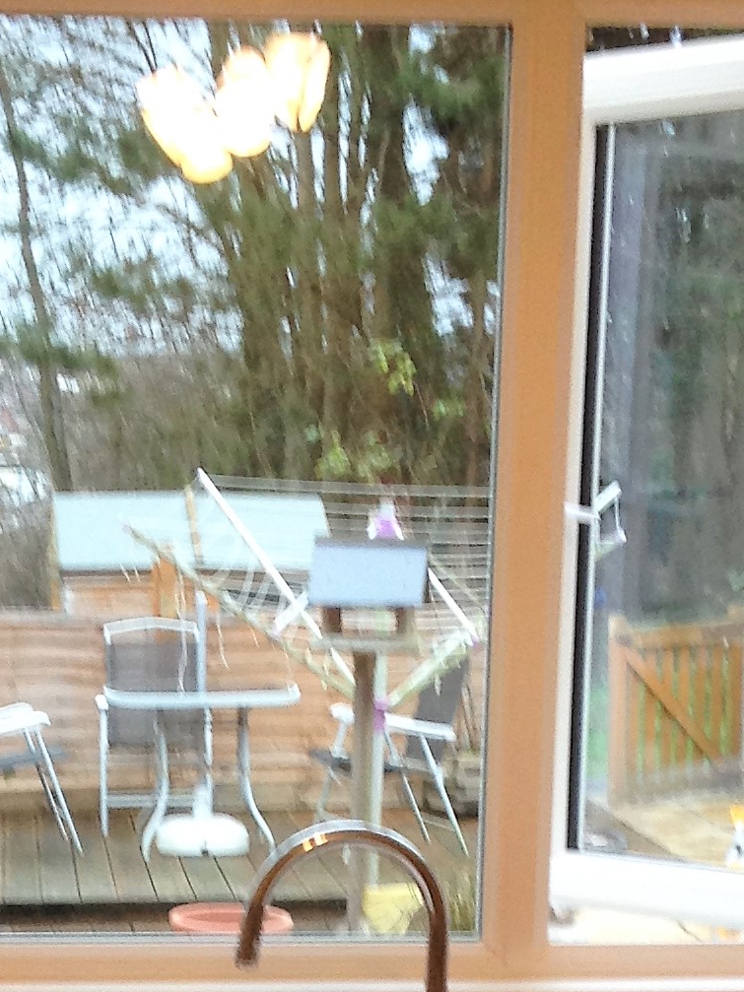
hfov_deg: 13.8
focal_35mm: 107
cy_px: 1173
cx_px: 216
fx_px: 3067
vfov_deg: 17.6
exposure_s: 1/20
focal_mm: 4.12
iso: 80
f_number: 2.4
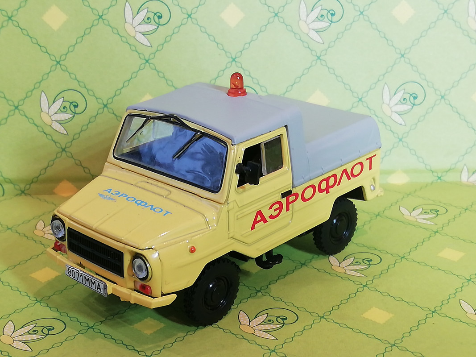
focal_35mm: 61
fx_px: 839
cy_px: 178
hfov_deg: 31.7
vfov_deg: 24.0
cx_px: 238
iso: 125
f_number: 2.2
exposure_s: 1/33.3
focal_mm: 3.46
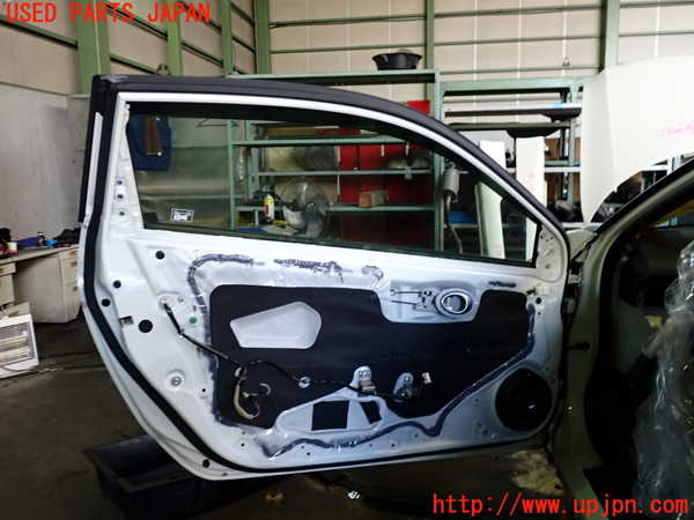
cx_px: 347
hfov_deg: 60.0
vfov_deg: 46.8
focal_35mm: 30
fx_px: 601
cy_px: 260
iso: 250
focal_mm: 5.4
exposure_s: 1/60
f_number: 2.3
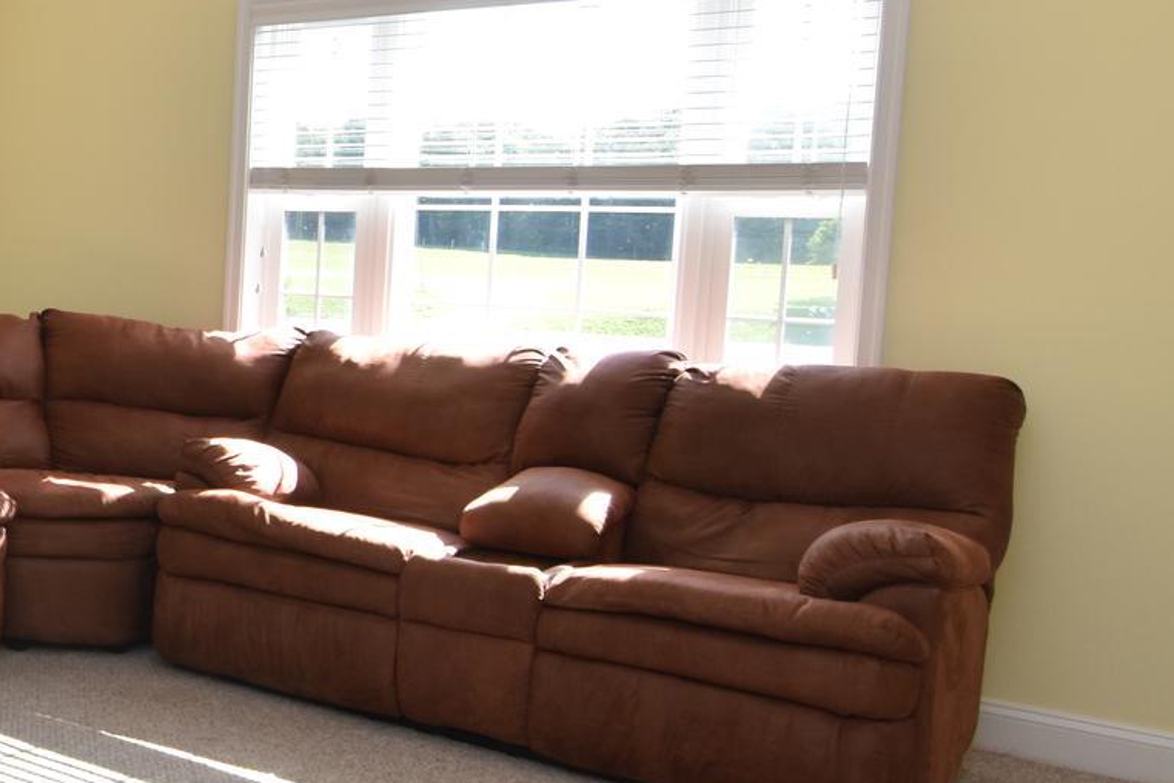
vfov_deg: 30.3
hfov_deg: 34.6
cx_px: -260
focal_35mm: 44
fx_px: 1446
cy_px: 348
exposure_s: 1/125
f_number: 5.6
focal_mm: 11
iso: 360
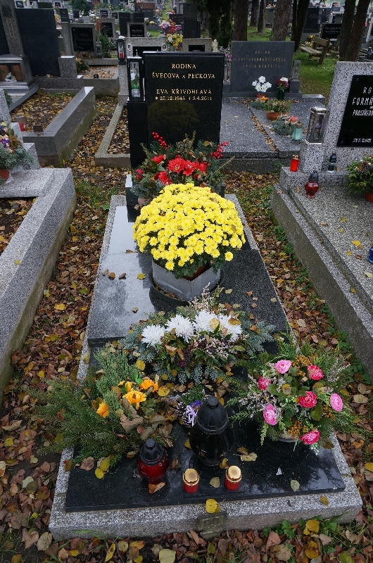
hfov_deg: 52.9
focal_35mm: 24
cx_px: 186
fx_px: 375
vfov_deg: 73.8
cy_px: 282
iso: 400
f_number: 6.3
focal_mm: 16
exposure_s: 1/100
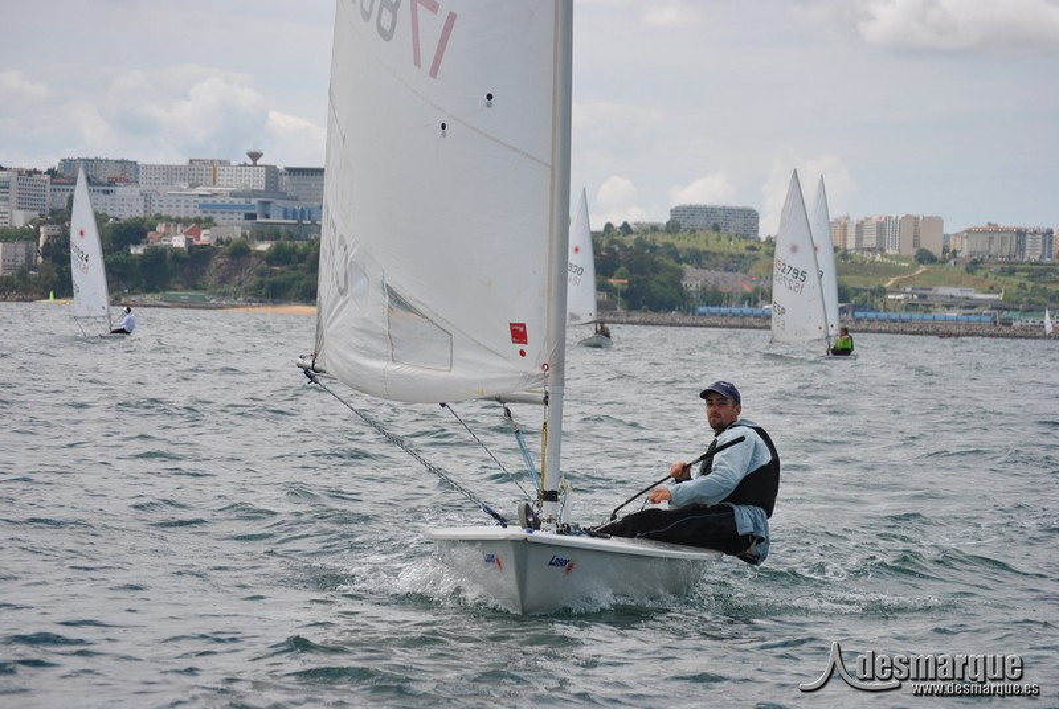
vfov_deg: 11.2
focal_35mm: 123
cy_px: 354
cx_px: 530
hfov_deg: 16.6
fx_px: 3624
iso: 100
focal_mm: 82
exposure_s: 1/640
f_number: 6.3
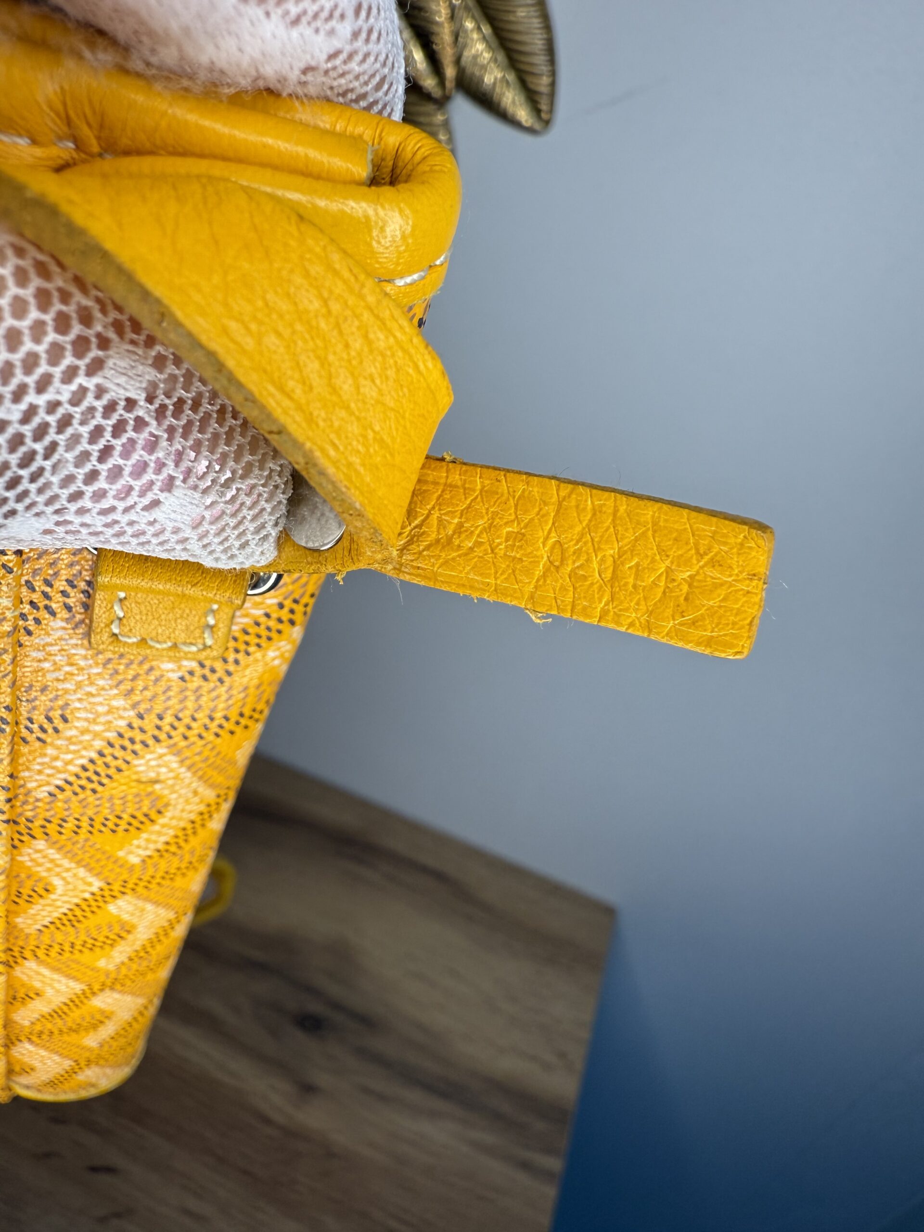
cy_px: 616
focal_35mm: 24
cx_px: 462
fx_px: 854
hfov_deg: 56.8
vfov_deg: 71.6
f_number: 2.2
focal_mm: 2.22
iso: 64
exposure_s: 1/99
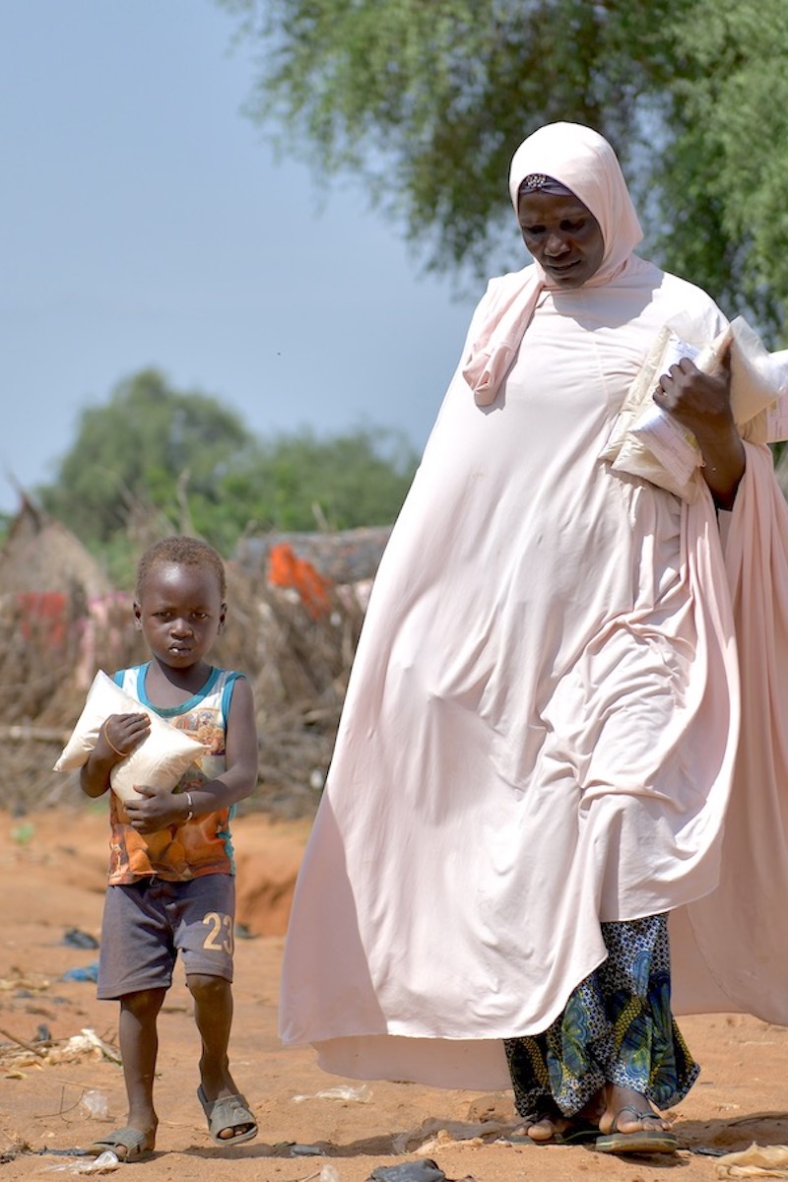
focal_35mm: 70
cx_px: 394
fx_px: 2298
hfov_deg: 19.5
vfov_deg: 28.8
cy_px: 591
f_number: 3.2
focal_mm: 70
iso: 80
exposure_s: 1/2500
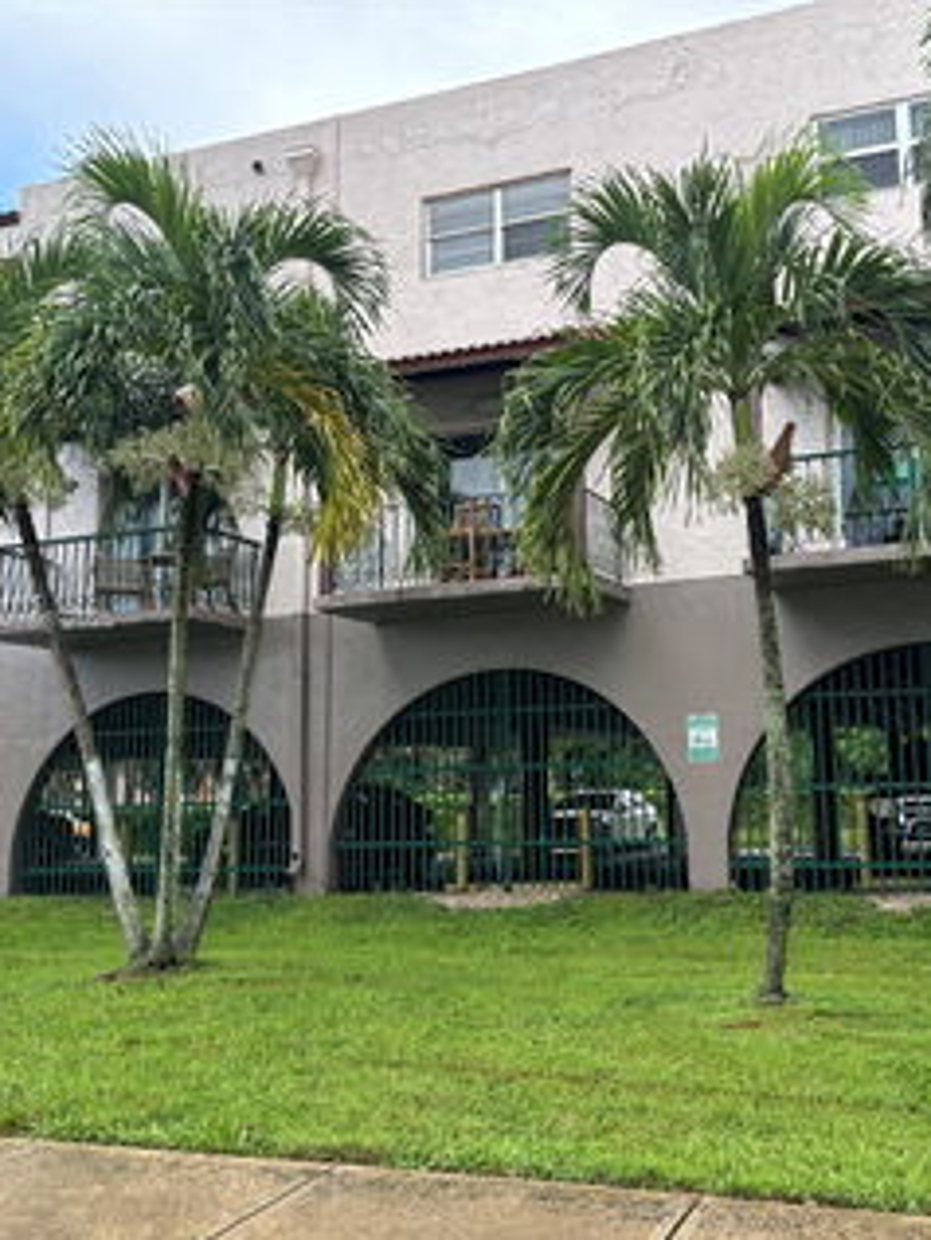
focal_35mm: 35
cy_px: 622
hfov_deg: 40.3
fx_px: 1254
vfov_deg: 52.6
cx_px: 616
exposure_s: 1/262
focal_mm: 5.96
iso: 40
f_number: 1.6
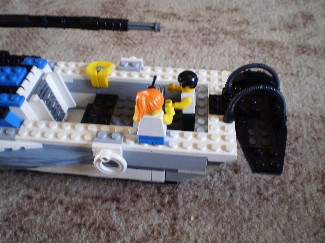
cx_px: 162
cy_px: 122
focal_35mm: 36
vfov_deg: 39.7
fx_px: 338
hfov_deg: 51.4
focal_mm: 6.3
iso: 125
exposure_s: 1/10
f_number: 3.1
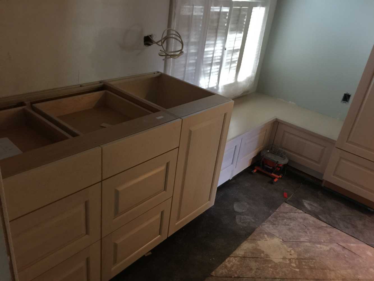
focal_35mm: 29
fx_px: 313
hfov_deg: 61.7
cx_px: 187
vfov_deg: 48.2
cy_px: 140
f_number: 2.2
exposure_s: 1/4
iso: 100
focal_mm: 4.15
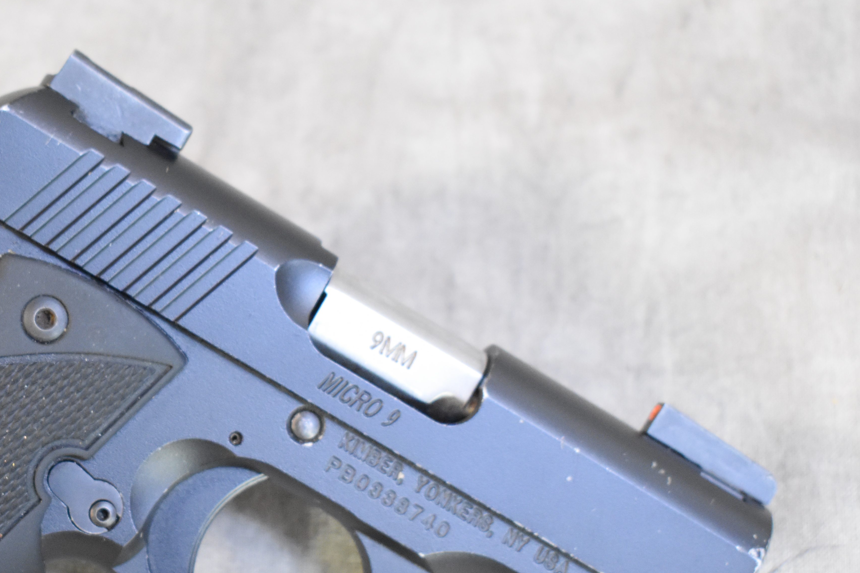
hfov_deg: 21.8
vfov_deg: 14.8
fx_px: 2195
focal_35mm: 92
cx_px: 148
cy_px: 438
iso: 3200
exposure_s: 1/25
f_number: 4.5
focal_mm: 35
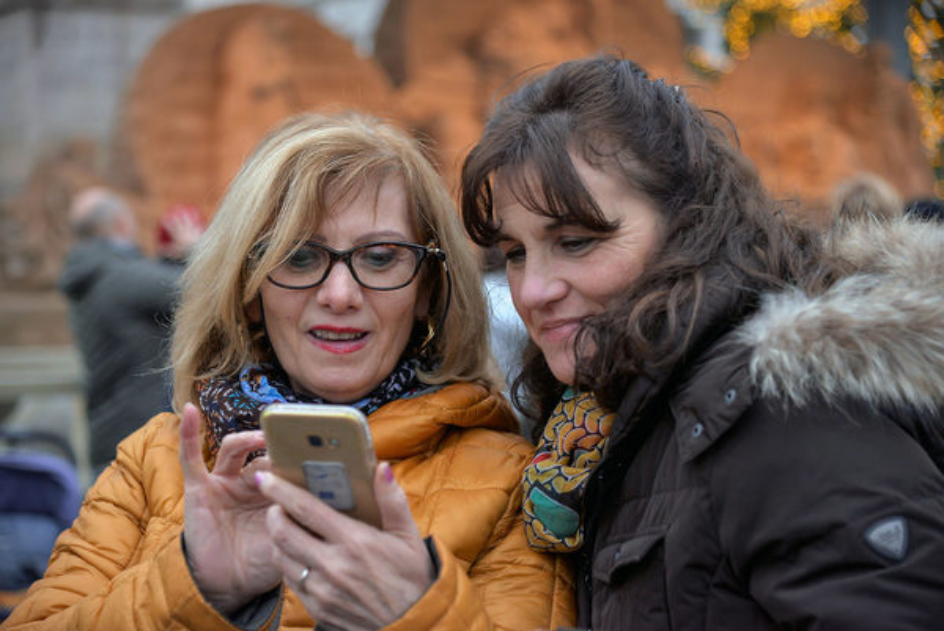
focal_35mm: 78
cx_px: 472
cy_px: 316
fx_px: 2047
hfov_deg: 26.0
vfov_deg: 17.5
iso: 1000
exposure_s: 1/160
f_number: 4
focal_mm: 78
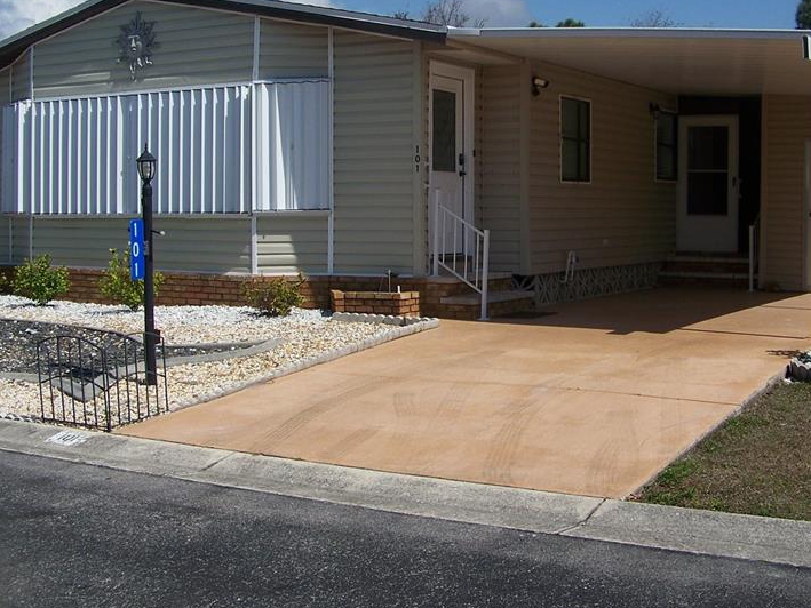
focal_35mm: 52
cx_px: 456
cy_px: 230
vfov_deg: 27.9
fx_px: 1218
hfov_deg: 36.8
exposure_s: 1/1000
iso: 64
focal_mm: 5.85
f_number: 4
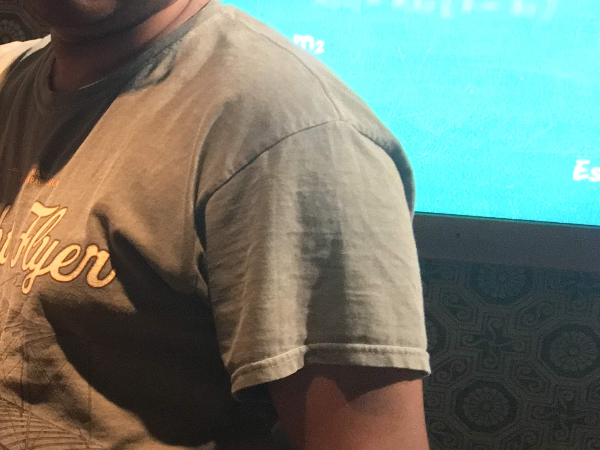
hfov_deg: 21.7
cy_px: 222
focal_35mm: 81
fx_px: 1404
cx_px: -186
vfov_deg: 18.2
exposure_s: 1/15
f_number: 2.2
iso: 250
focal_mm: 4.15
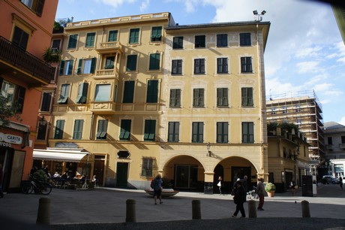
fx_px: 259
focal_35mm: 27
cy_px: 115
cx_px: 172
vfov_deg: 47.9
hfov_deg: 67.4
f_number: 11
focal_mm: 18
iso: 400
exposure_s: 1/160
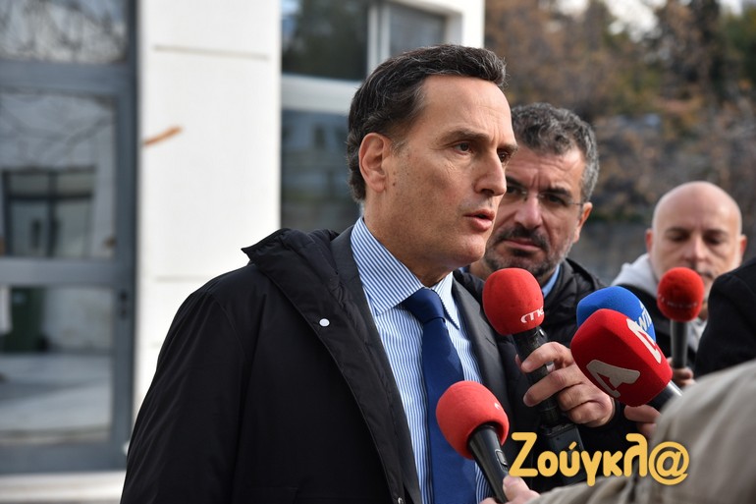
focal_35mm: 92
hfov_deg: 22.1
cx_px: 378
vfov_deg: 14.9
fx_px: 1931
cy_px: 252
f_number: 5.6
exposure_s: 1/500
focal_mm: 92
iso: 400
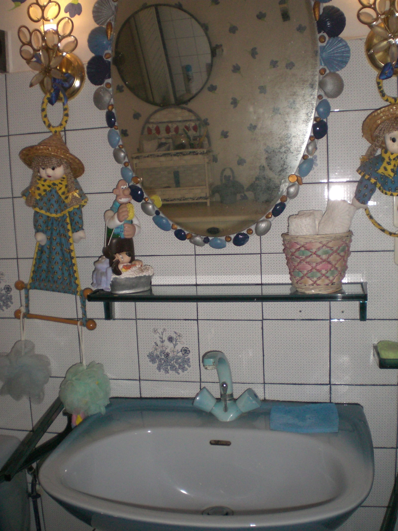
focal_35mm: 38
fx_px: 582
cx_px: 199
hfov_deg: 37.7
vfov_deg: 49.0
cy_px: 266
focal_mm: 6.3
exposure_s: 1/60
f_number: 3.1
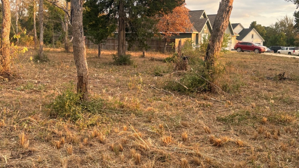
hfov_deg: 52.8
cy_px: 75
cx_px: 149
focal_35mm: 38
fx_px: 301
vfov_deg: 31.2
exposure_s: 1/149
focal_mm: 5.96
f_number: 1.6
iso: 40
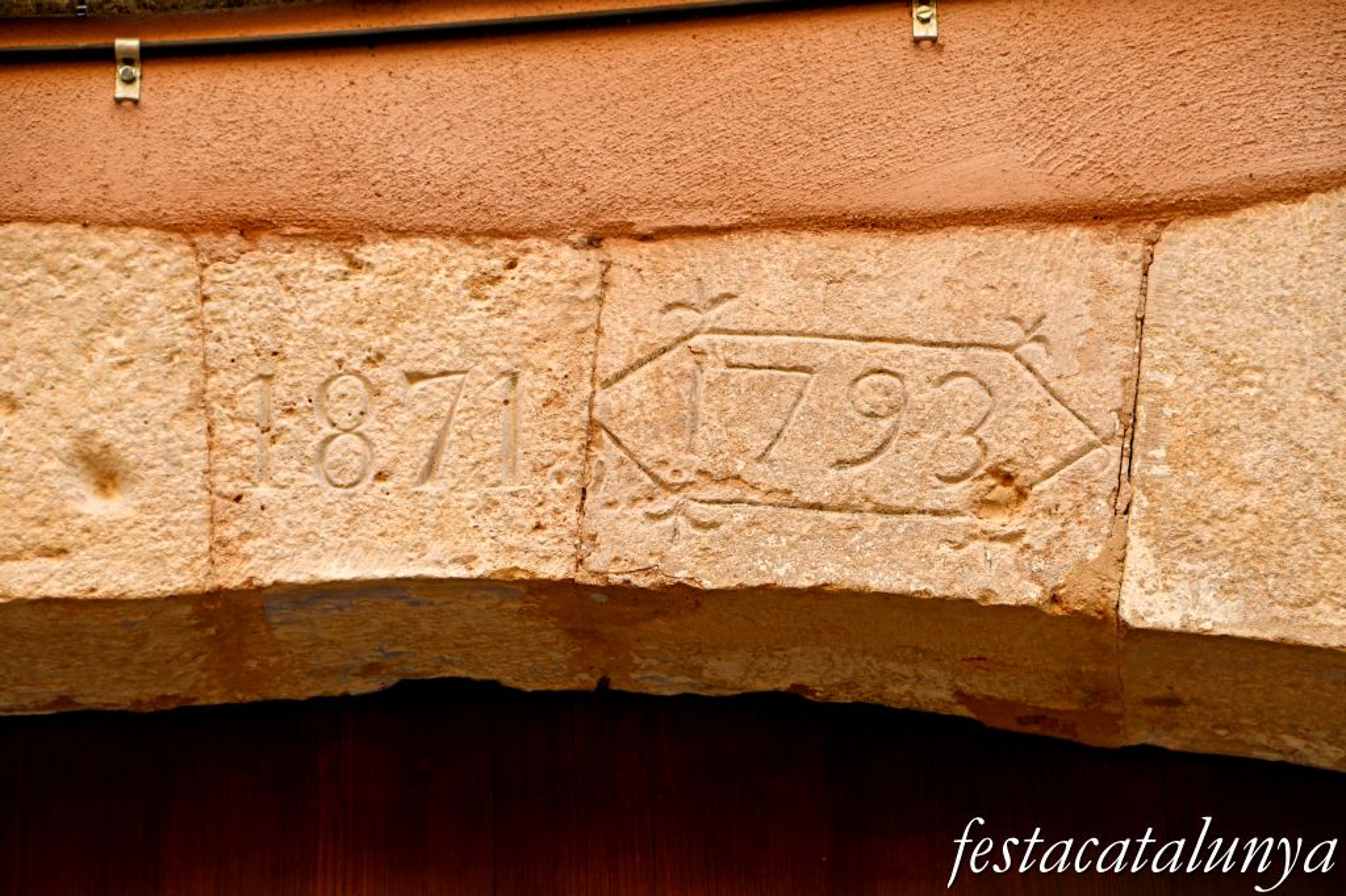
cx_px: 673
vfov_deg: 7.9
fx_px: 6503
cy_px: 448
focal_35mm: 174
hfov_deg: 11.8
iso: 100
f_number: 7.1
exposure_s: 1/200
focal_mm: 116
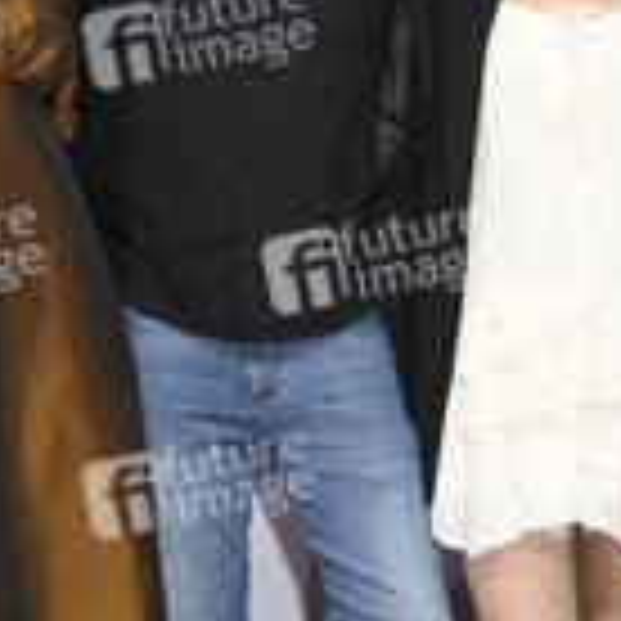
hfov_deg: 15.7
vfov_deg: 15.6
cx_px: 259
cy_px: 148
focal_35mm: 111
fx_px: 2253
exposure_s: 1/200
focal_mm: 40
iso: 800
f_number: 5.6
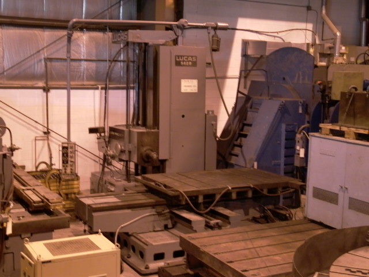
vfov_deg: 30.3
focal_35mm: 48
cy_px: 138
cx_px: 184
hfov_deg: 39.7
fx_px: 512
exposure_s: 1/8
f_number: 2.21
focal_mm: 10.16
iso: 100
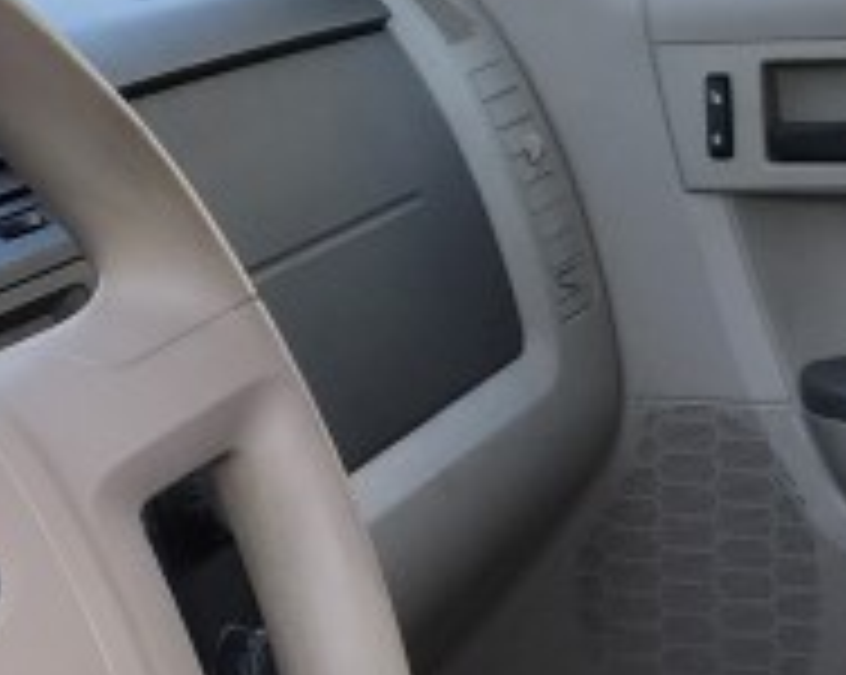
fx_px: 3727
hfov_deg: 12.9
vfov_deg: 10.3
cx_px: 554
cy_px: 360
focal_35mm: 149
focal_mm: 3.99
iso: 20
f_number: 1.8
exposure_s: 1/196
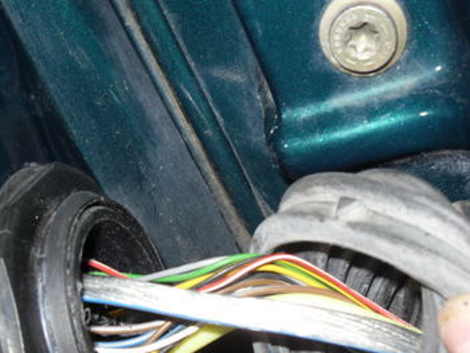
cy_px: 301
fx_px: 870
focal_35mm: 64
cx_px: 256
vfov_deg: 22.5
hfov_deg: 30.2
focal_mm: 6.3
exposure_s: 1/45
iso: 80
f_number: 3.5
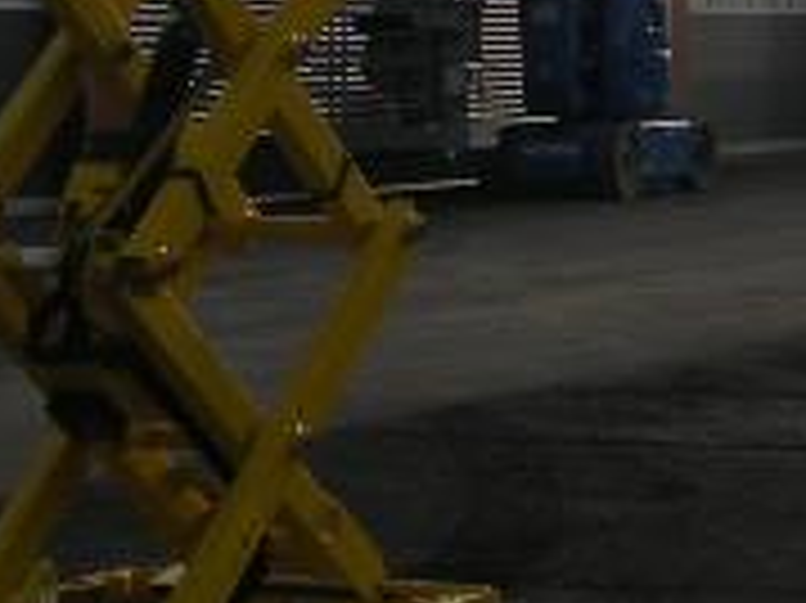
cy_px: -135
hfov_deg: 12.4
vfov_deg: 9.1
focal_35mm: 160
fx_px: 3723
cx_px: 383
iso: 64
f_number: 5.6
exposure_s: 1/240
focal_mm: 4.7
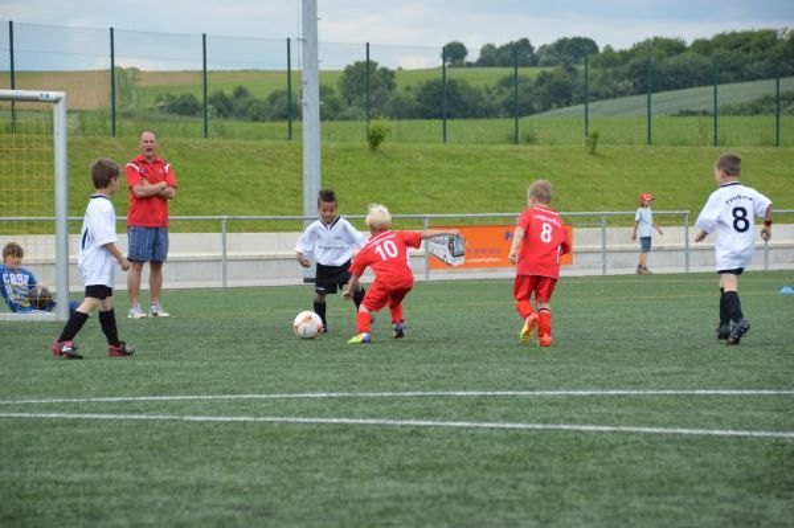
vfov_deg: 8.7
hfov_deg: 13.1
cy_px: 264
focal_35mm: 158
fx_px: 3471
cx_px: 397
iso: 400
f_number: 5.3
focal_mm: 105
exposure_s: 1/1250
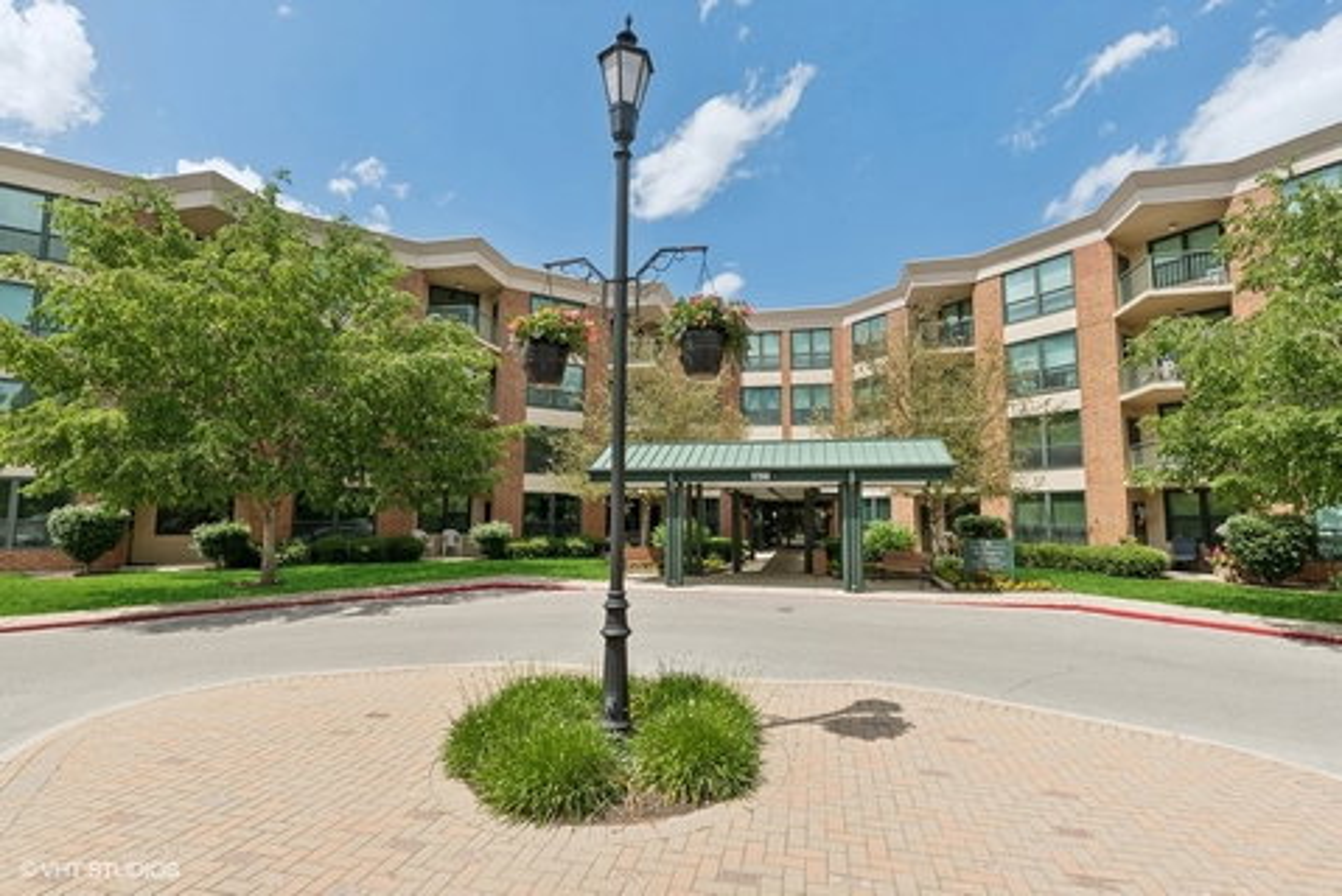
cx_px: 671
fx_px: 597
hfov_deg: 96.7
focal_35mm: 16
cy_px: 448
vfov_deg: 73.8
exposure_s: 1/400
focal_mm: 16
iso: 200
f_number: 9
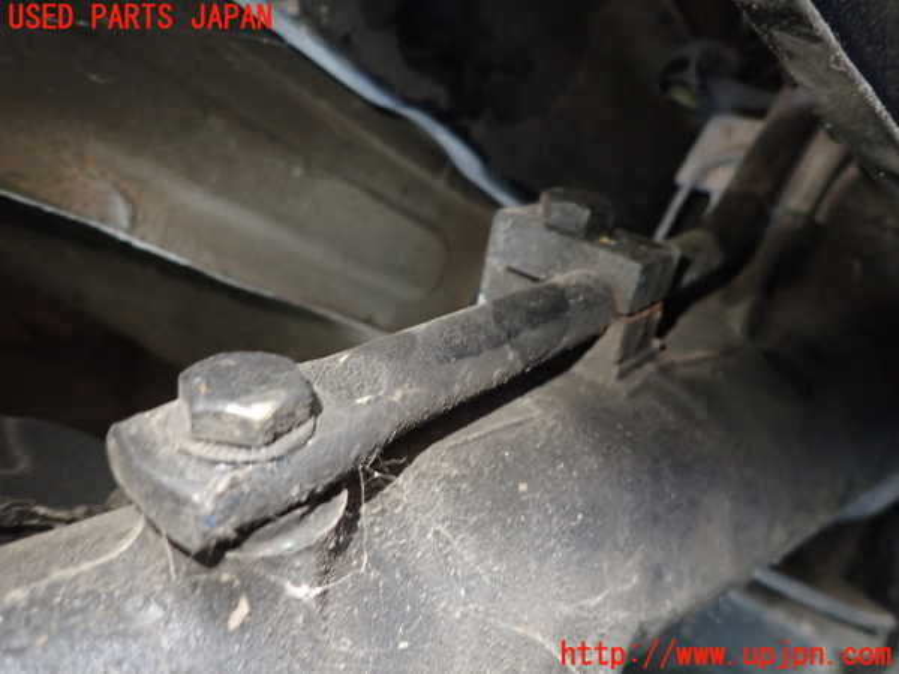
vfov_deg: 54.9
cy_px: 337
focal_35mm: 25
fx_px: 649
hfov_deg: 69.4
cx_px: 450
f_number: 2
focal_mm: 4.5
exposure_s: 1/30
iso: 400
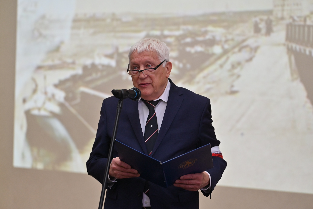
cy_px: 104
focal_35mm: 115
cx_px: 156
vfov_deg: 11.9
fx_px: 1000
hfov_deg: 17.8
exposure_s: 1/200
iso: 800
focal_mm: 115
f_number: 2.8
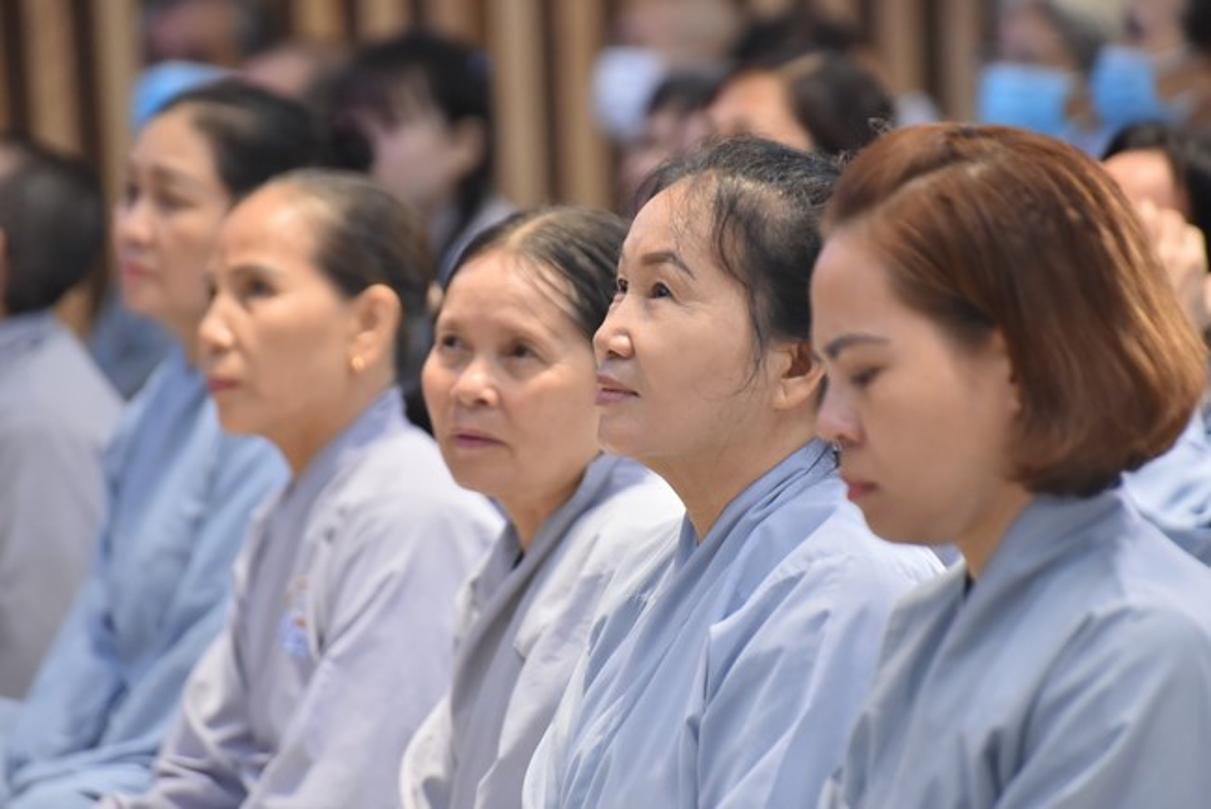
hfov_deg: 8.9
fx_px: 7740
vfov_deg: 6.0
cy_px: 404
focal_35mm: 230
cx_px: 606
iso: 3200
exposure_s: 1/160
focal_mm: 230
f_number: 5.6
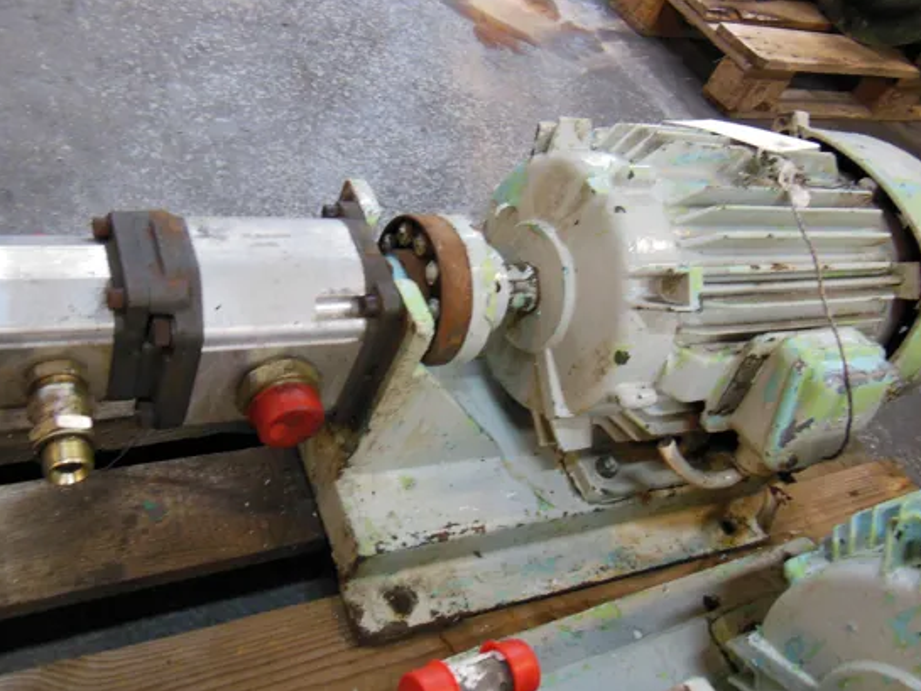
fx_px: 878
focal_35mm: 33
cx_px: 416
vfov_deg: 42.9
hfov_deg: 55.2
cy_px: 322
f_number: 3.7
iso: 400
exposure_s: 1/13
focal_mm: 5.2
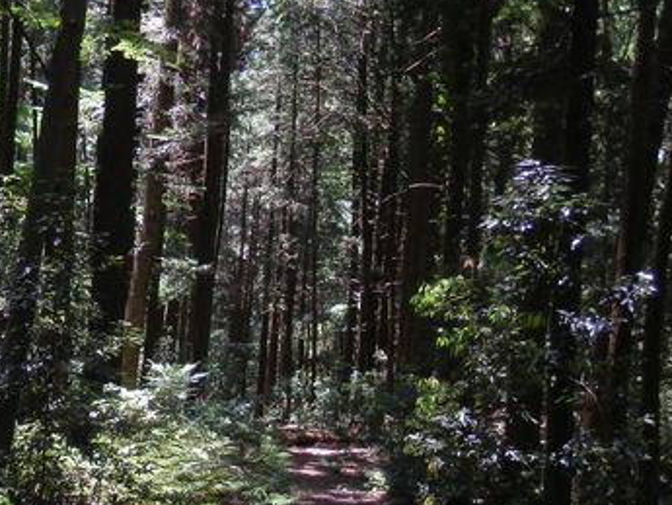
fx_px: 1126
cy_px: 261
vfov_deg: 25.2
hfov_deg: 33.0
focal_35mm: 58
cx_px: 240
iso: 80
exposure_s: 1/60
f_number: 3
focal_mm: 4.5
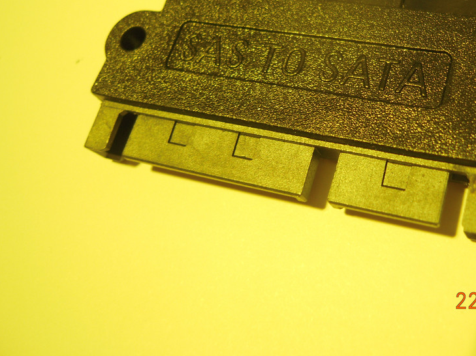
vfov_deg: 34.5
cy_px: 100
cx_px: 336
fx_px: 564
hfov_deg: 44.8
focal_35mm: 41
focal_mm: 5
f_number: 2.7
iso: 100
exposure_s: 1/30
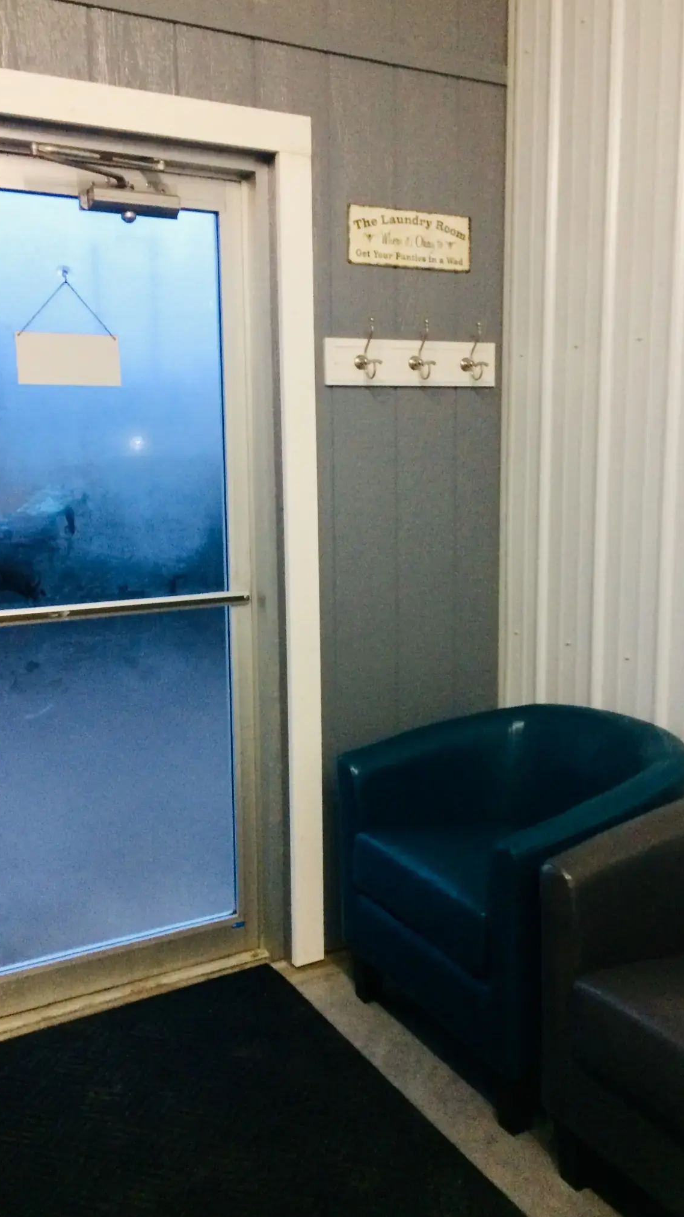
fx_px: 1032
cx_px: 338
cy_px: 607
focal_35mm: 32
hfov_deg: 36.7
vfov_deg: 61.0
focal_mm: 4.15
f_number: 2.2
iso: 160
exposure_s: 1/30
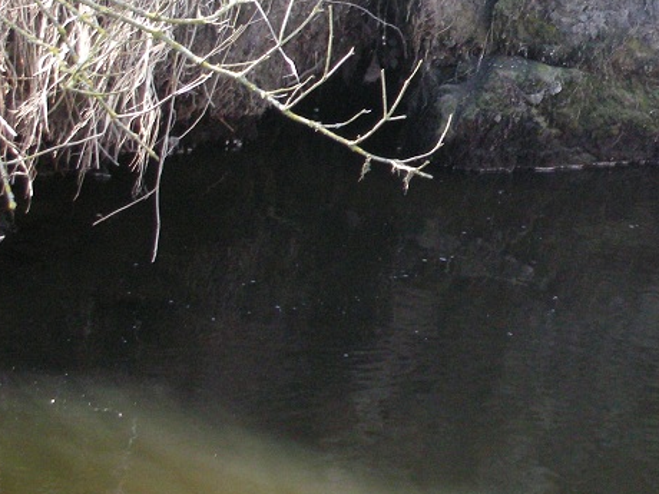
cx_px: 623
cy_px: 102
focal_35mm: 118
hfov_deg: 16.4
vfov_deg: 12.5
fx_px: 2246
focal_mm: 8.8
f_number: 3.5
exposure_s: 1/131
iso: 200
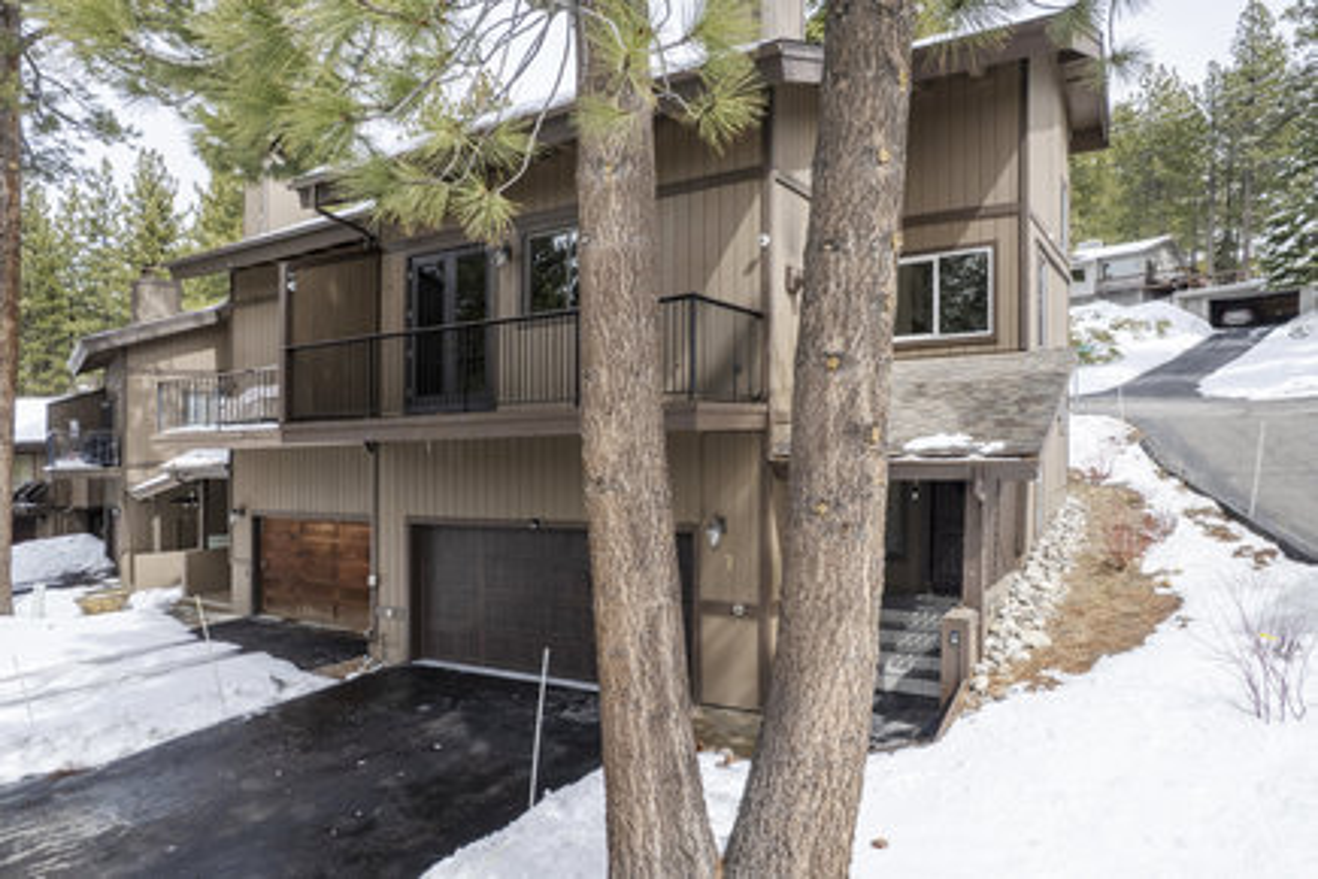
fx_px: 805
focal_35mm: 22
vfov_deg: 57.2
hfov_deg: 78.6
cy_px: 440
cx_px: 659
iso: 100
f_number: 2.8
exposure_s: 1/1500
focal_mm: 8.38
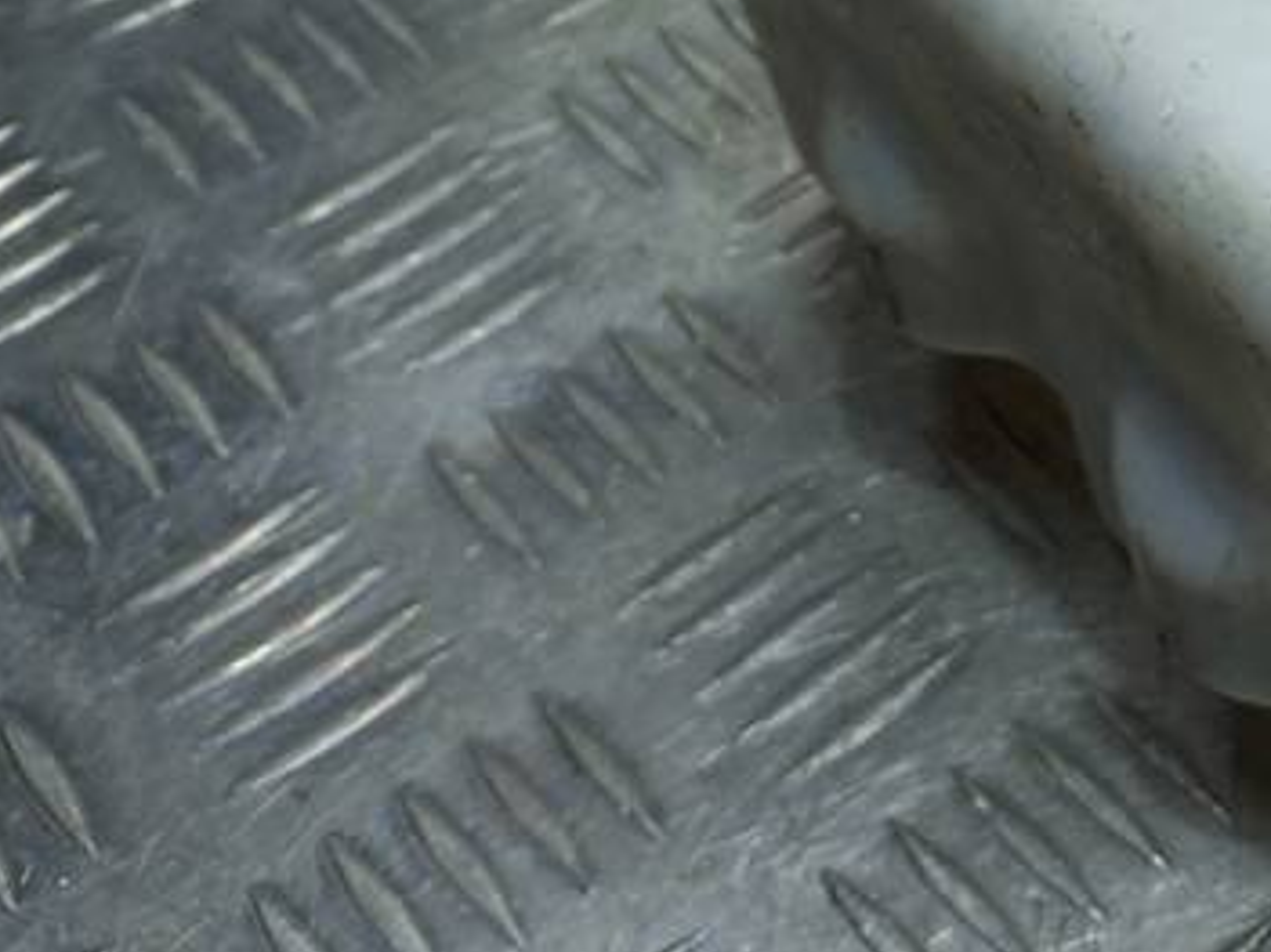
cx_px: 1590
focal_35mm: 73
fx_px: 2679
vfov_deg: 19.6
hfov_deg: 23.9
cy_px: -4
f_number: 1.8
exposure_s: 1/100
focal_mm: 4.6
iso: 40
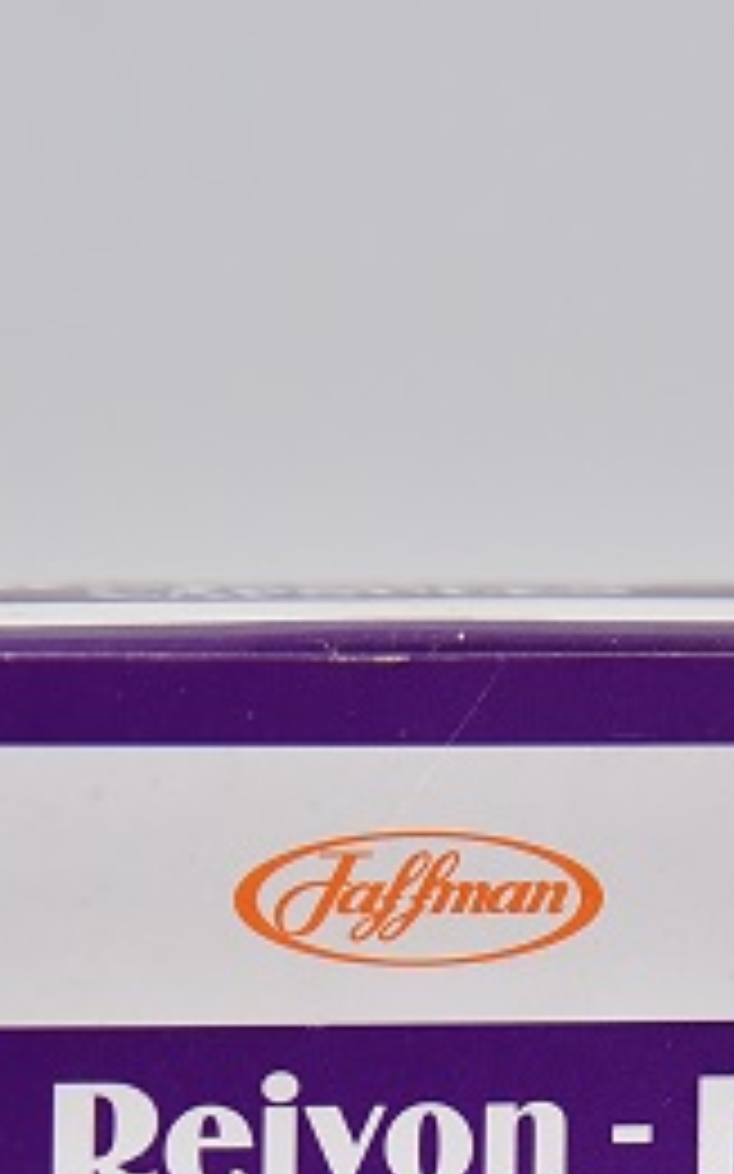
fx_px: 7878
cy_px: 1156
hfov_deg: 5.3
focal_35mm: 246
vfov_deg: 8.5
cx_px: 293
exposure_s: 1/200
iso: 1600
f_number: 5
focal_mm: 120
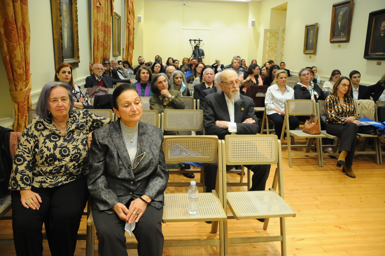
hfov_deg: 67.4
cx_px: 192
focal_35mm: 27
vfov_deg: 47.8
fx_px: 288
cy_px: 128
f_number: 3.5
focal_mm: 18
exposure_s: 1/30
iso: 1250
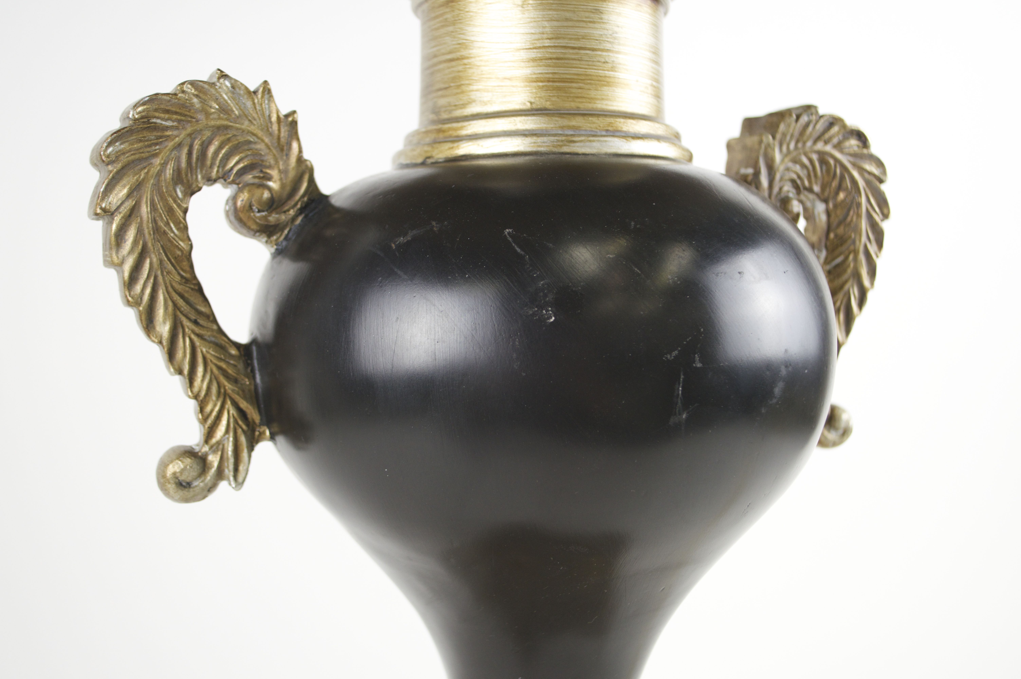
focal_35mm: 42
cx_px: 510
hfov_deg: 46.4
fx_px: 1190
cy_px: 340
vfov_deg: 31.8
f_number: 4.5
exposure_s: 1/50
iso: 400
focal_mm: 28
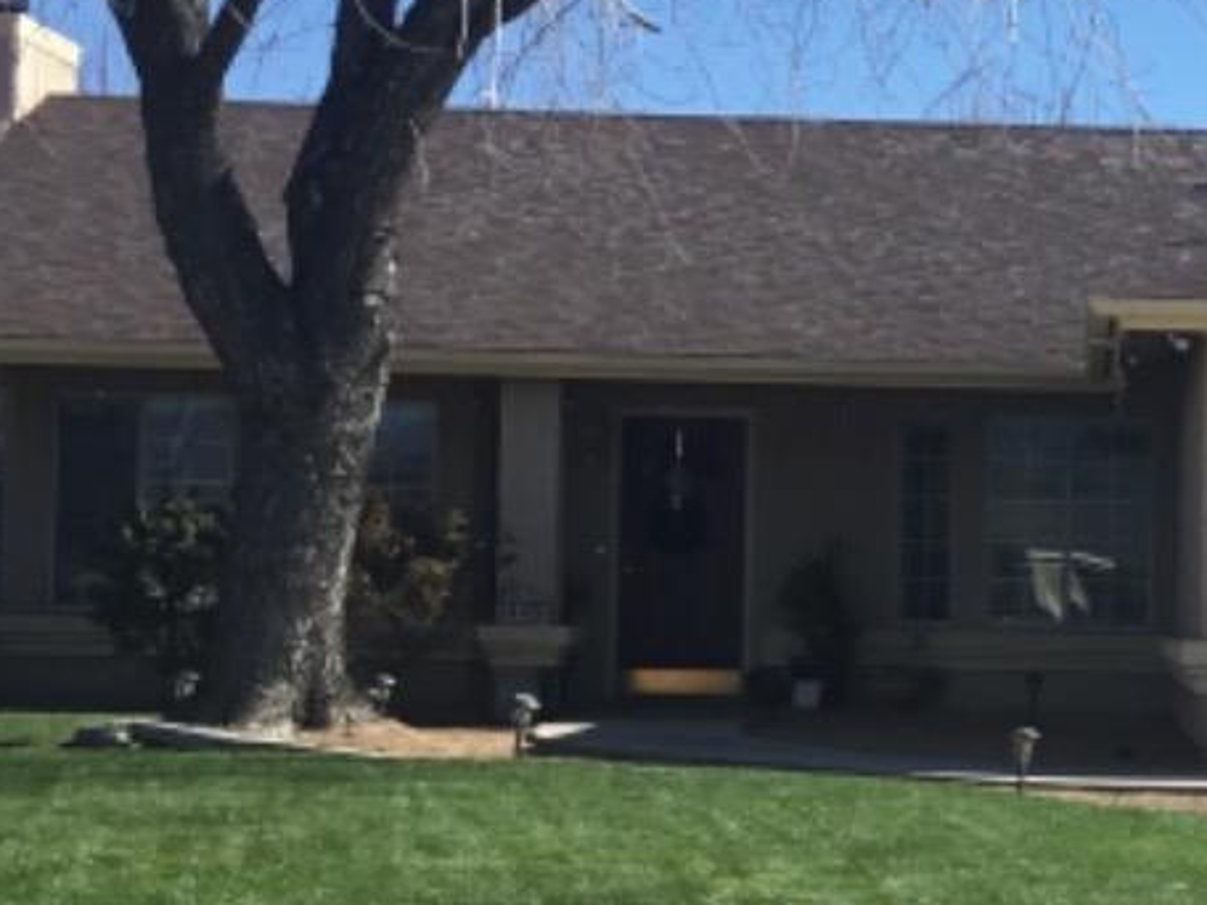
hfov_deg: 18.6
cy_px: 475
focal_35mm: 102
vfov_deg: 14.5
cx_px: 1294
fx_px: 3557
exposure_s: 1/1148
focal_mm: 3.3
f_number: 2.4
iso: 25
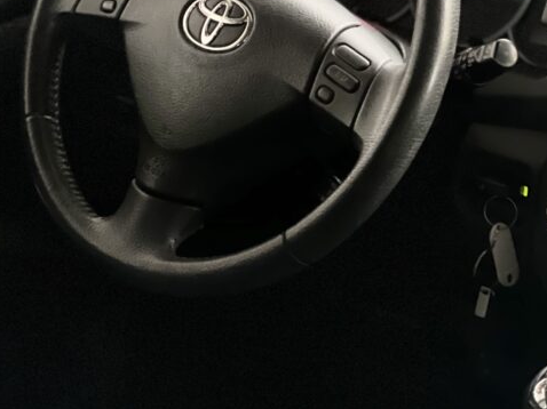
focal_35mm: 129
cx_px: 225
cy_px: 70
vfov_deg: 11.4
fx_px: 2037
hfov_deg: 15.3
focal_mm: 9
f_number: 2.8
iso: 1600
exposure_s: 1/15
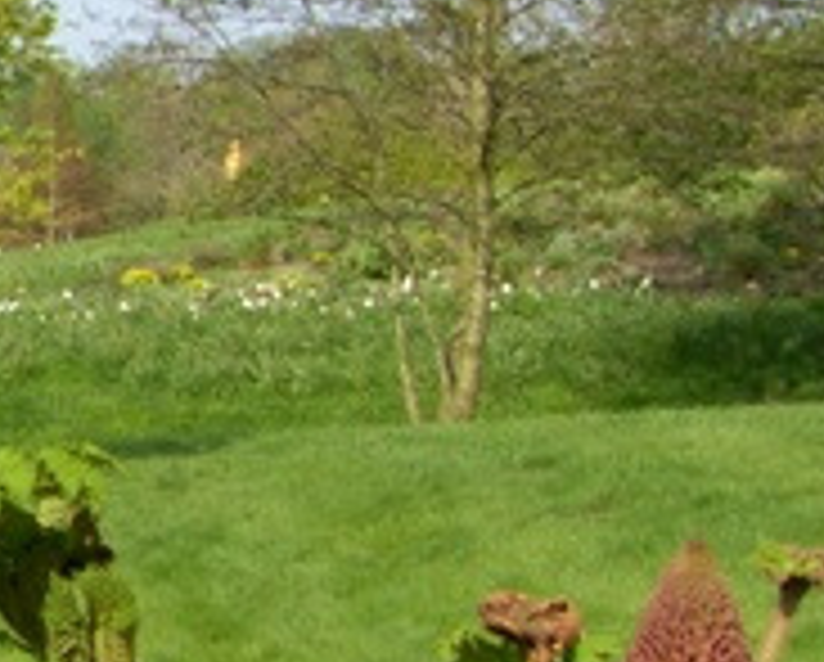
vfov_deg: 10.4
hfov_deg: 11.4
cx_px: -950
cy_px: 306
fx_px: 3640
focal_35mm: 149
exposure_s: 1/200
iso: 50
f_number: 6.3
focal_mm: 9
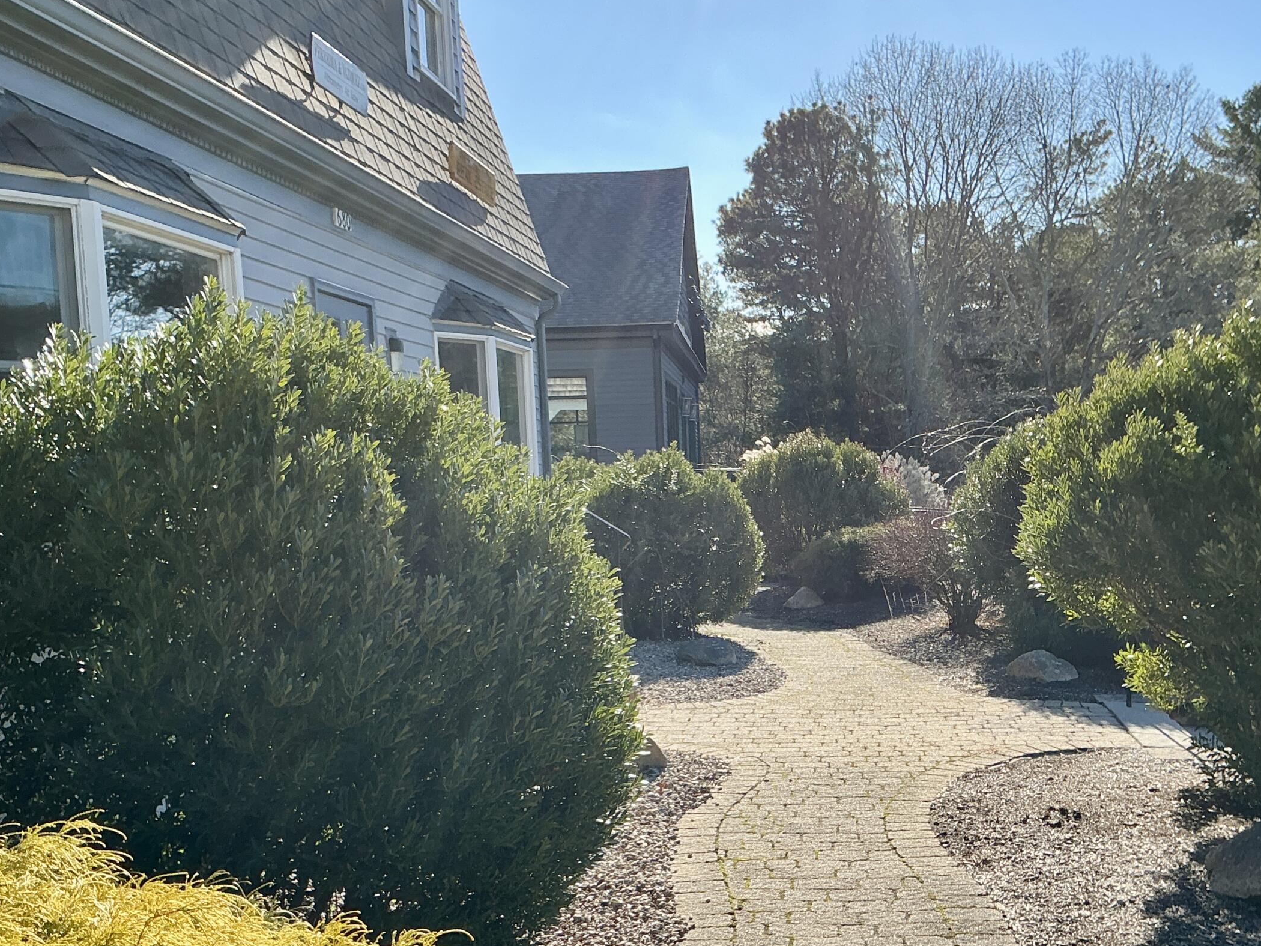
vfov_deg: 35.5
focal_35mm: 40
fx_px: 1457
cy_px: 649
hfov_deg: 46.5
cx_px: 753
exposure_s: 1/855
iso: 25
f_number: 1.8
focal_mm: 3
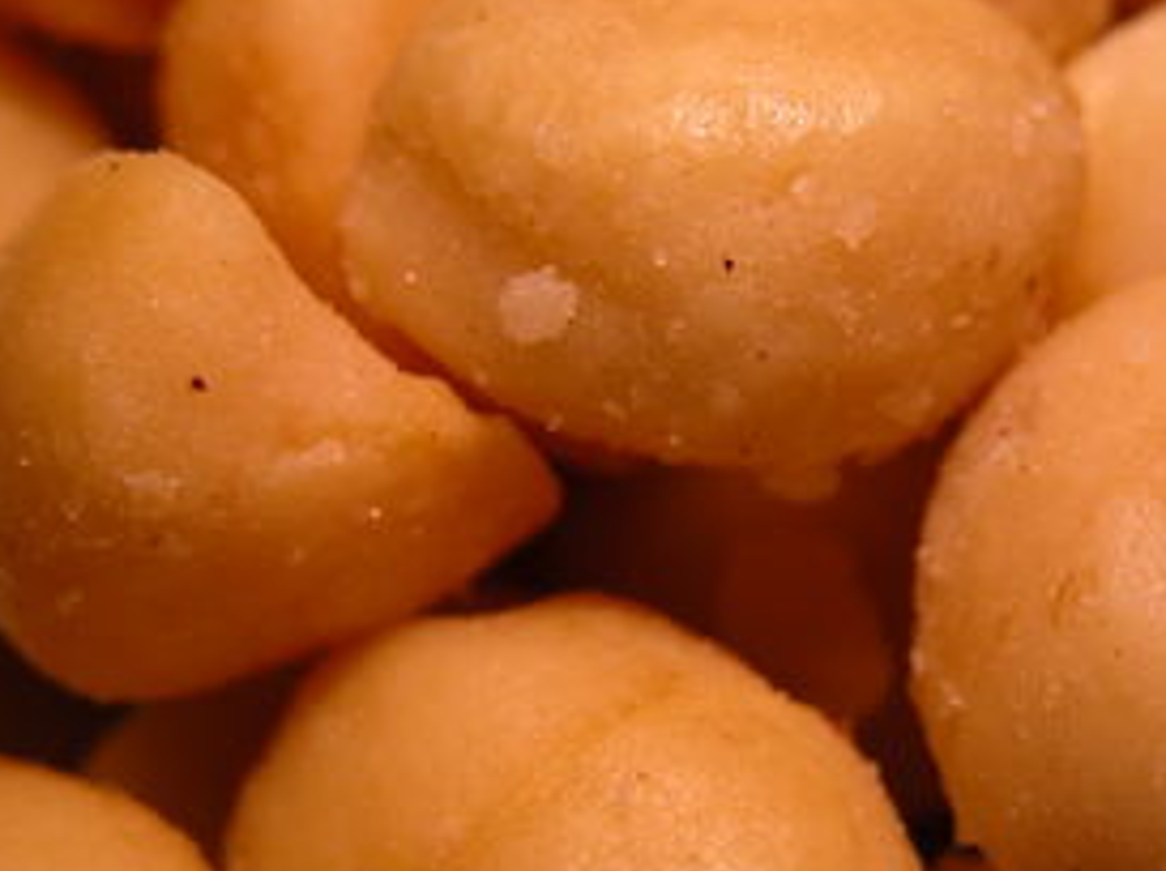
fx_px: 5281
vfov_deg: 9.4
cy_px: 559
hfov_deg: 12.6
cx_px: 841
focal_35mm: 157
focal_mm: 27.3
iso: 100
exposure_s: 1/188
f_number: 4.1
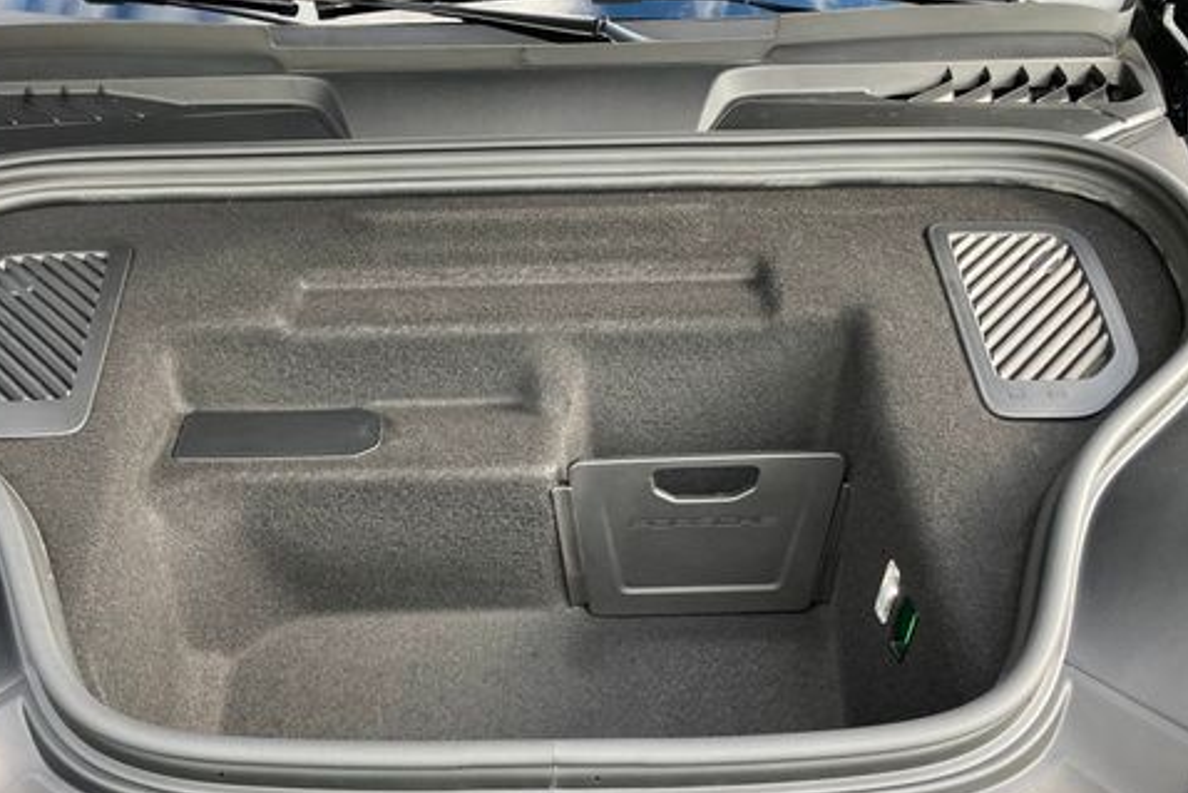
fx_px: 1287
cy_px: 507
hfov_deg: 49.4
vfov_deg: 34.0
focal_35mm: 39
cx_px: 522
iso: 32
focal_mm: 3.99
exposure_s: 1/121
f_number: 1.8
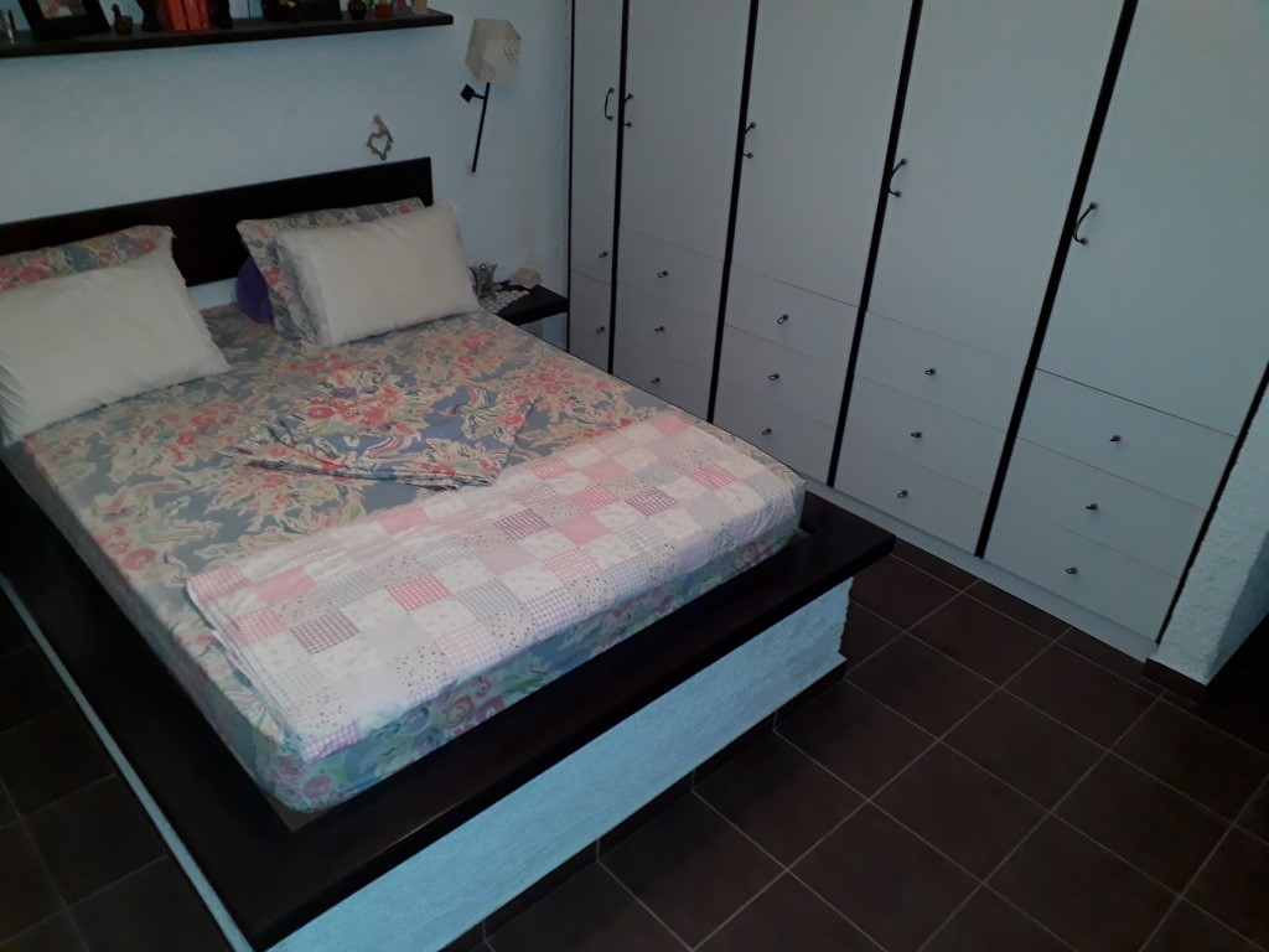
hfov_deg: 65.3
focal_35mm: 27
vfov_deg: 51.4
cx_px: 634
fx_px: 990
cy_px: 476
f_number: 1.9
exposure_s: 1/25
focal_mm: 3.6
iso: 200
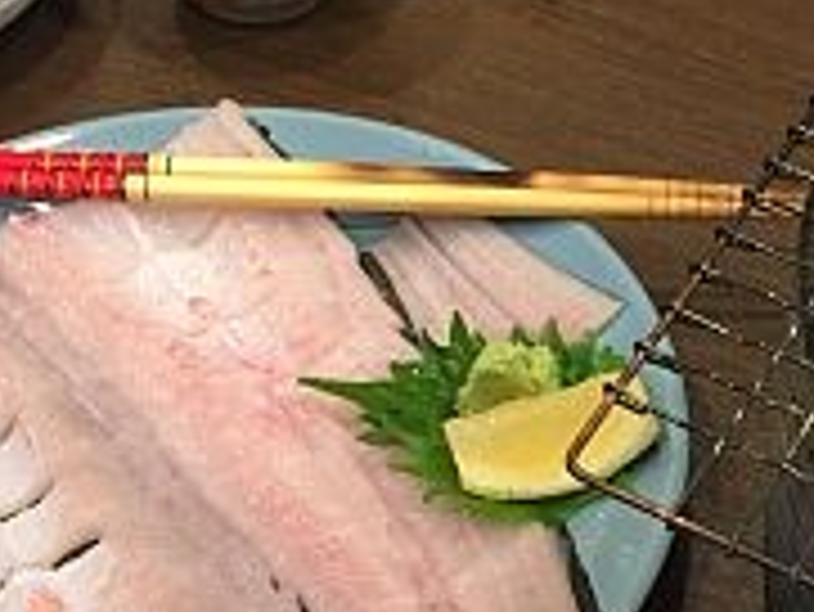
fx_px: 1882
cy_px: 394
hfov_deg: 23.5
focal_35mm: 80
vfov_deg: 18.4
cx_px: 792
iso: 100
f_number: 2.2
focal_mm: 4.15
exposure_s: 1/15
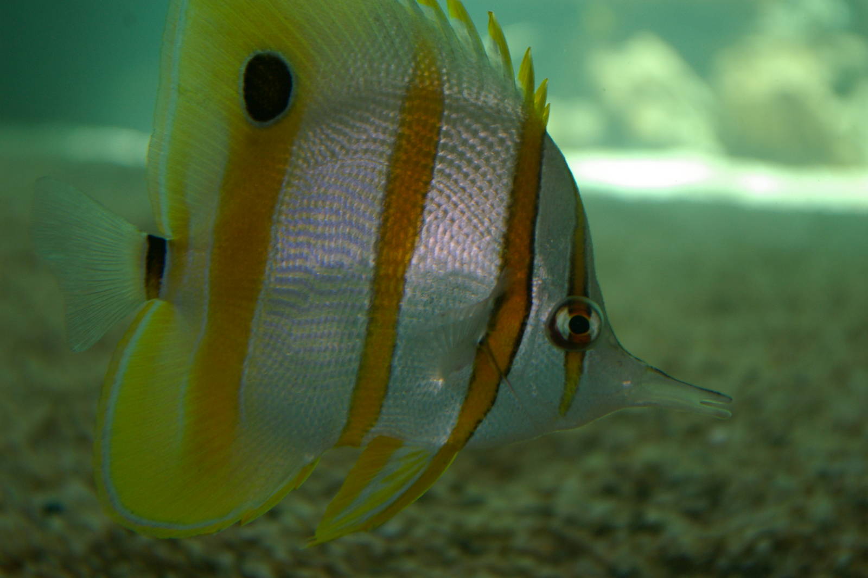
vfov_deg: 18.2
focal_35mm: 75
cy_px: 289
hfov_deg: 27.0
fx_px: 1807
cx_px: 434
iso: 400
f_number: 5.6
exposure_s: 1/60
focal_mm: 50
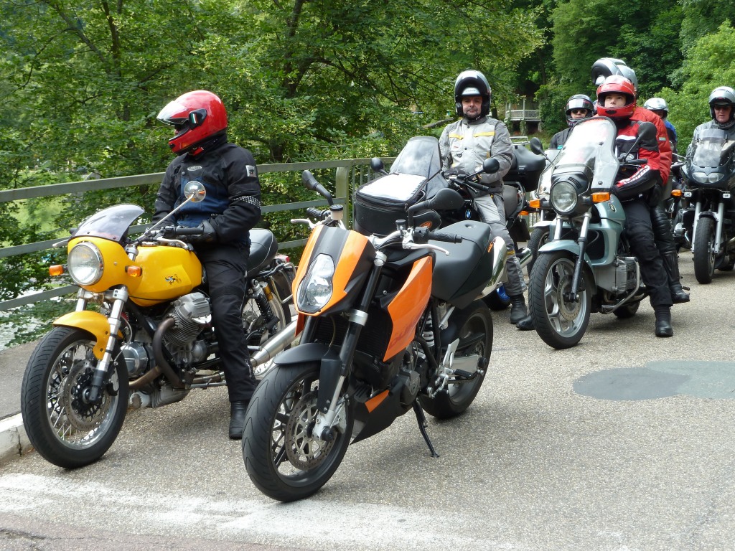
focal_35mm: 63
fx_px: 1338
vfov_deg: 23.3
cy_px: 276
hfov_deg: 30.7
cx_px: 368
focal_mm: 10.3
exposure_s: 1/100
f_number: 4
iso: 80
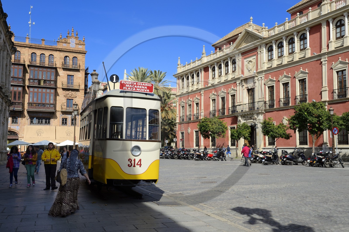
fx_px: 368
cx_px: 174
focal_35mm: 38
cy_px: 116
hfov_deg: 50.7
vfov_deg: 35.0
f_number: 13
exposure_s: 1/200
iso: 200
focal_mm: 38
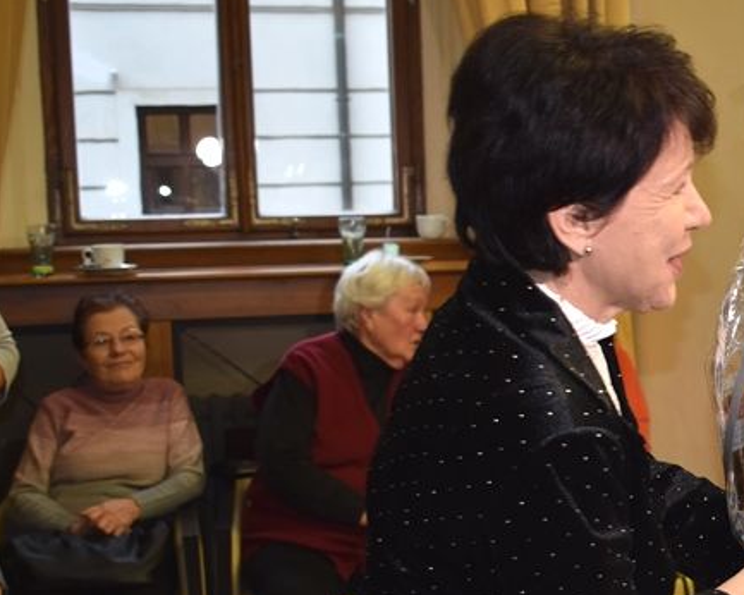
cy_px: 407
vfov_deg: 19.1
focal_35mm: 80
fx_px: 1761
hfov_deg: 22.9
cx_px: 737
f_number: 3.8
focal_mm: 24
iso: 360
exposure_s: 1/60
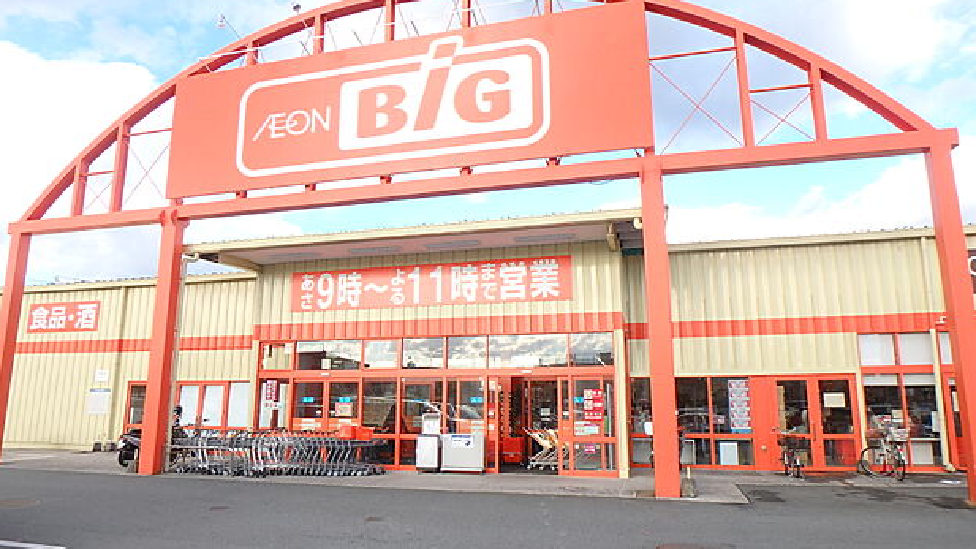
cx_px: 487
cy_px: 298
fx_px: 595
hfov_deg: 78.7
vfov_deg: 49.5
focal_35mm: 23
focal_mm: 3.7
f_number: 3.5
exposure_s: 1/250
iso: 125
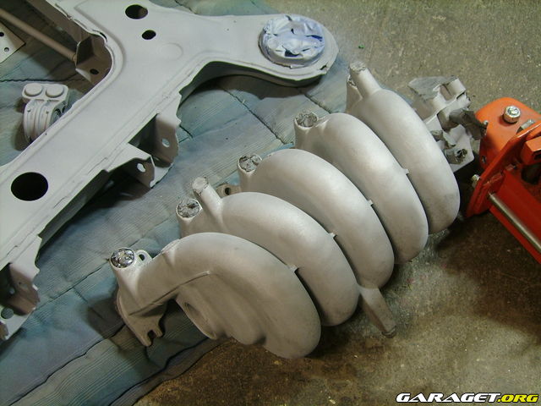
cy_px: 203
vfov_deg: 26.6
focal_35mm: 55
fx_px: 860
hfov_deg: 34.9
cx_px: 270
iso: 100
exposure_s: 1
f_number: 3.4
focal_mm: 9.16
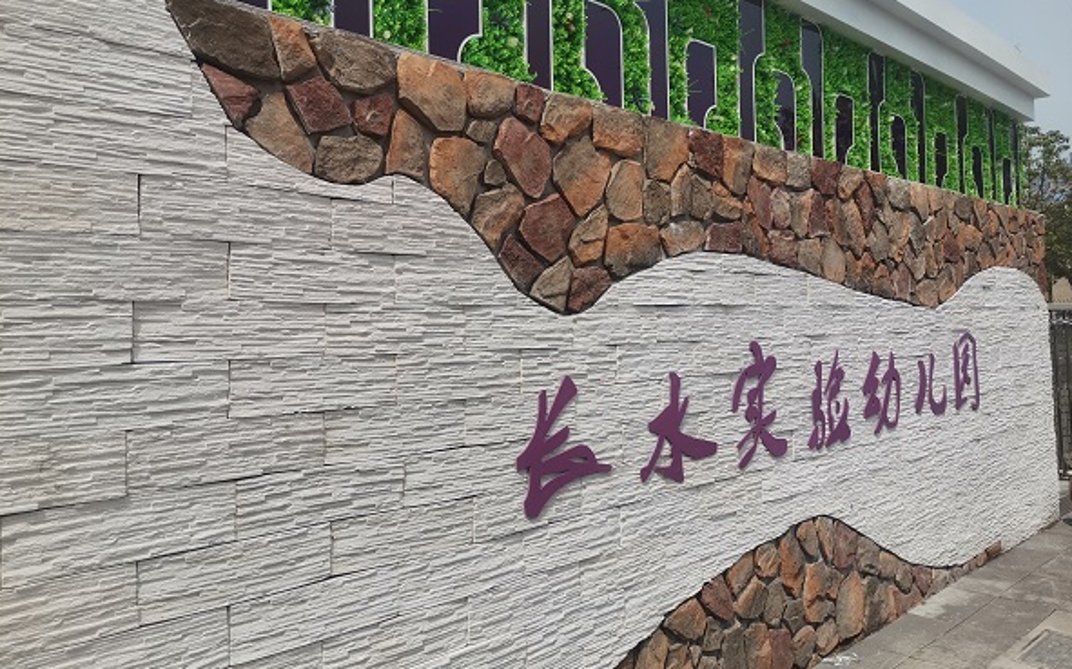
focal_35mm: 28
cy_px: 294
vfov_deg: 44.4
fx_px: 818
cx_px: 537
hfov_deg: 66.5
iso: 50
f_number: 1.8
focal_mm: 5.5
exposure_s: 1/3268
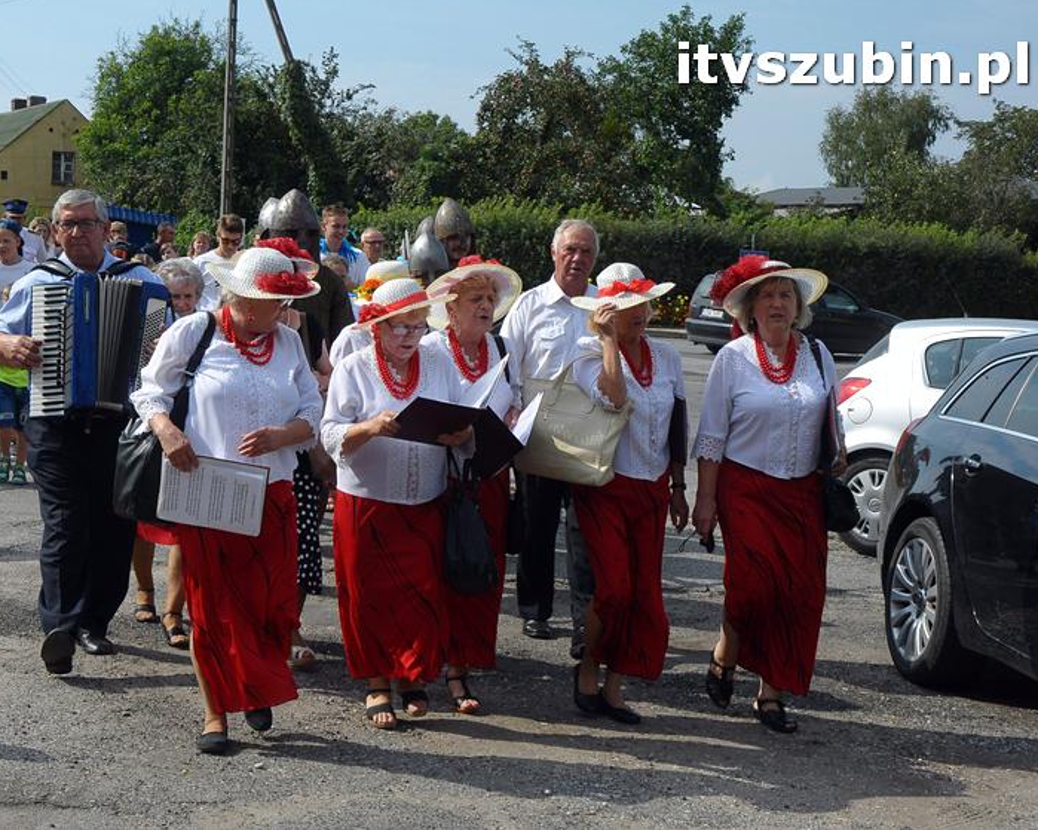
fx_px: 1997
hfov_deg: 29.1
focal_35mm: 65
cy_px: 414
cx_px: 450
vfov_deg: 23.5
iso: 640
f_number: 13
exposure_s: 1/640
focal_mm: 38
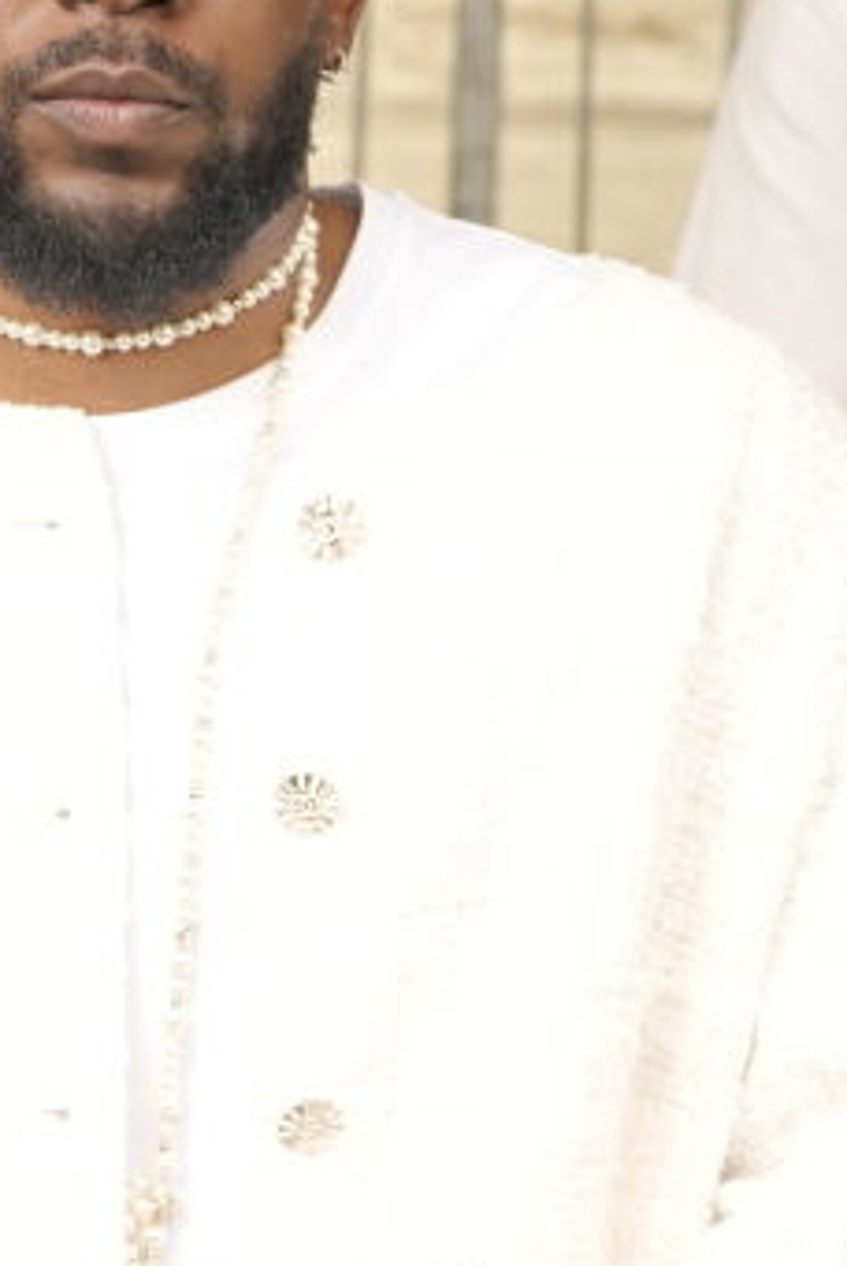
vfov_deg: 13.5
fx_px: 5283
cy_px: 1229
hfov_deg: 9.1
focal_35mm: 150
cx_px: 150
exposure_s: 1/200
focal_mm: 50
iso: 500
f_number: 5
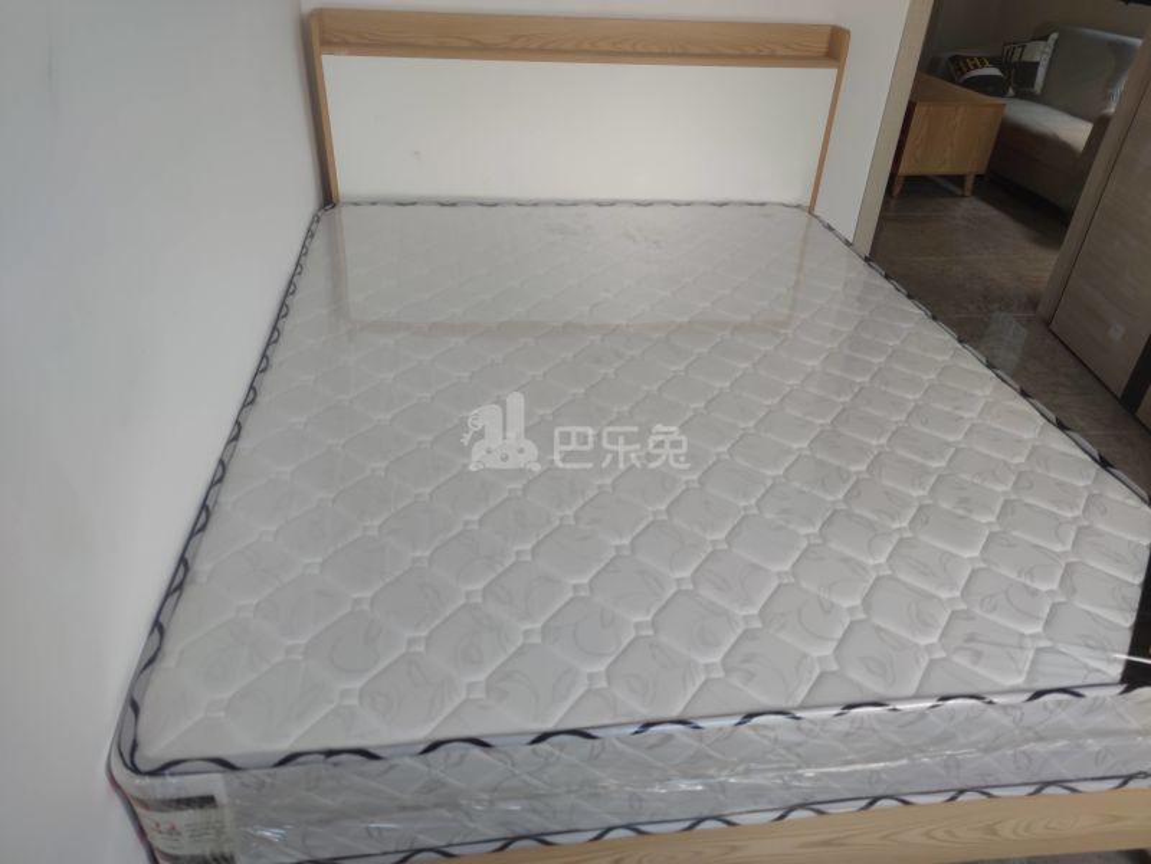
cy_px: 432
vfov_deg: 56.8
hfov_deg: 71.6
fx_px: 798
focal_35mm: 24
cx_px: 576
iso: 50
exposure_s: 1/111
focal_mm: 6.72
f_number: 1.69
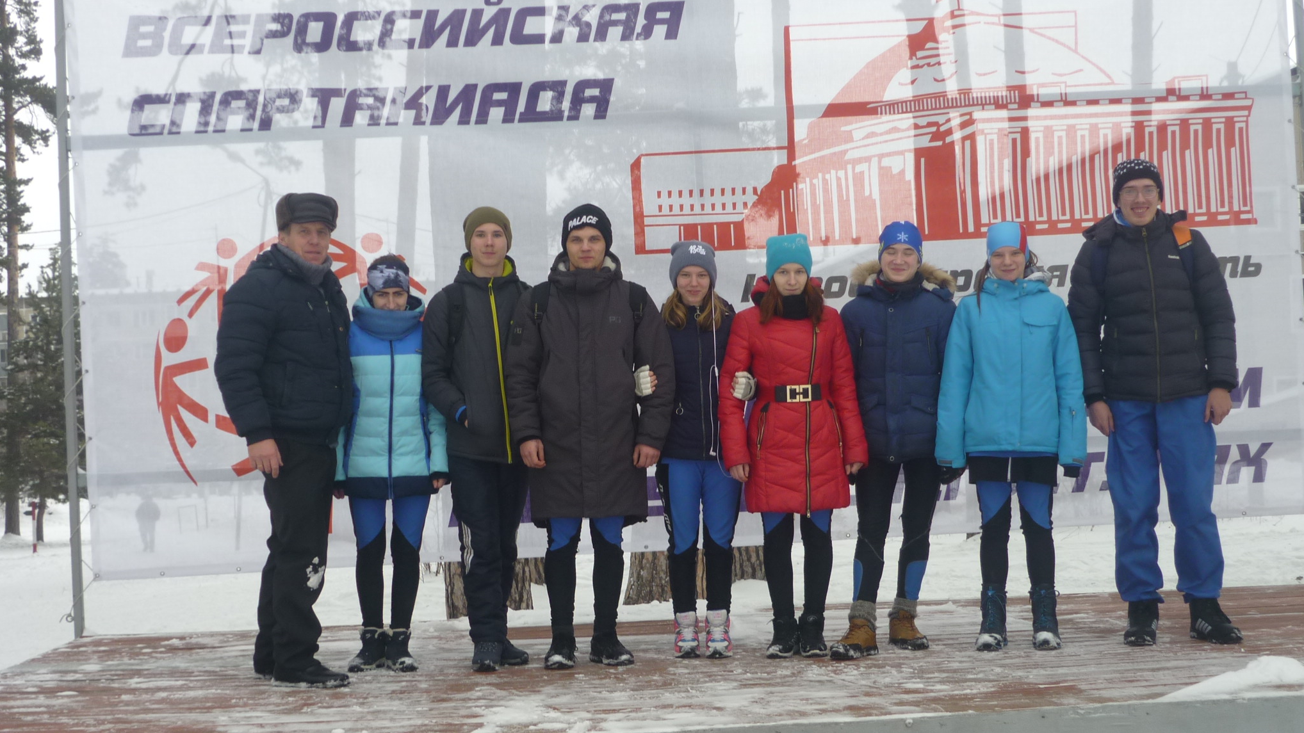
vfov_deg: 21.1
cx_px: 654
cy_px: 417
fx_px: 1971
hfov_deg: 36.6
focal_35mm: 57
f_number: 3.3
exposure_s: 1/100
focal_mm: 8.6
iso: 100
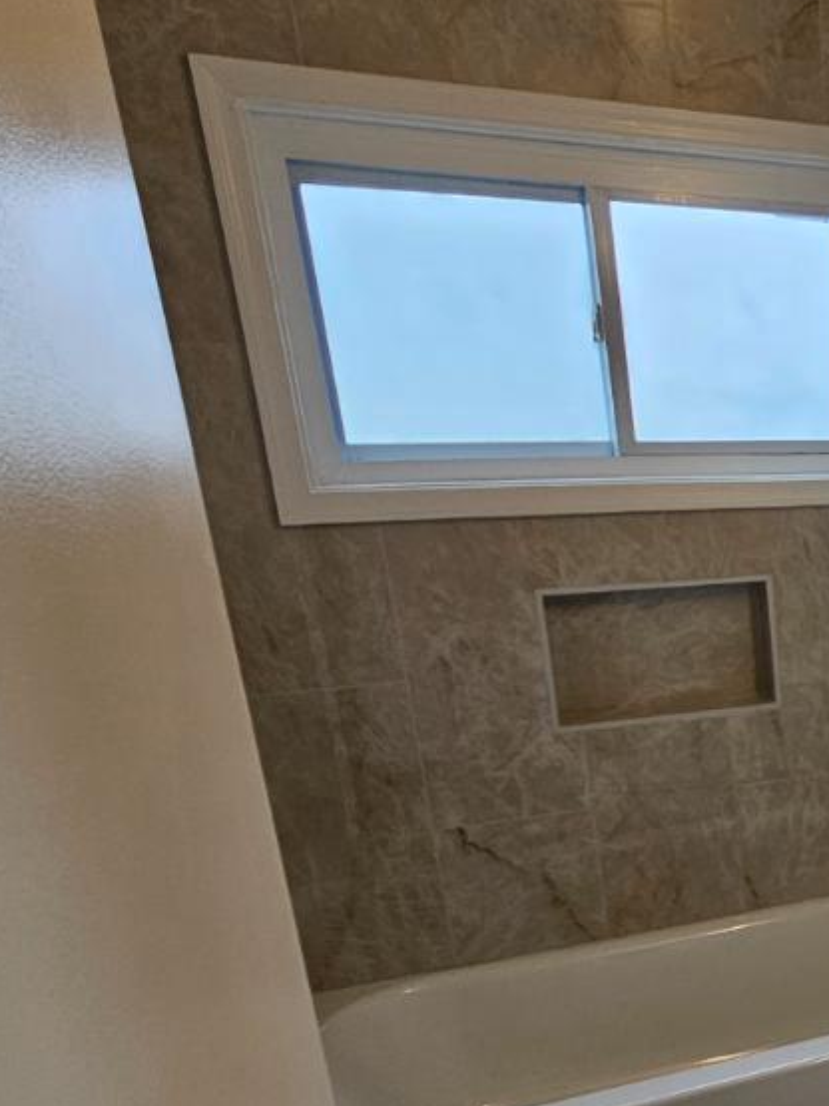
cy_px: 829
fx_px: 1150
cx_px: 1074
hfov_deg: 31.0
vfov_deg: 49.3
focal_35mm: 36
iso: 80
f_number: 2.2
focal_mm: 2.2
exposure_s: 1/60
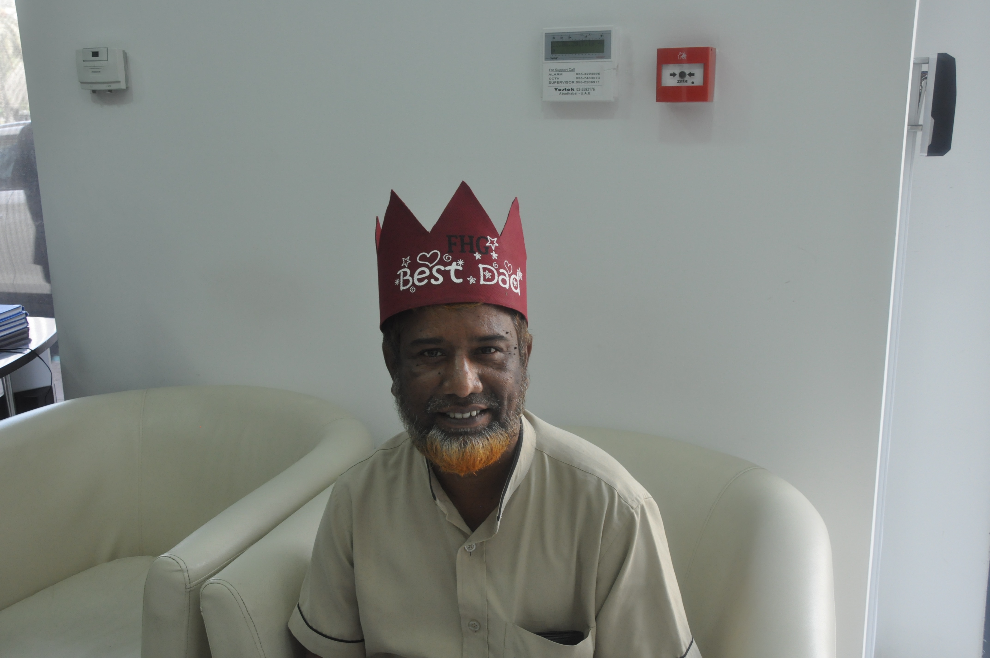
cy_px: 329
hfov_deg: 53.2
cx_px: 495
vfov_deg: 36.8
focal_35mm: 36
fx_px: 989
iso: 800
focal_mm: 24
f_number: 7.1
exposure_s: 1/50
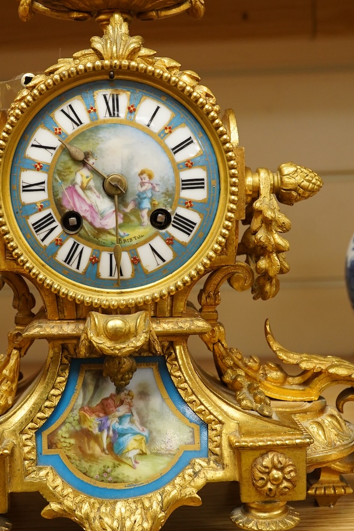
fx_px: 841
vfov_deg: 35.0
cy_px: 250
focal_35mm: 57
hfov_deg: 23.7
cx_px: 141
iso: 2000
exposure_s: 1/125
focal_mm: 30
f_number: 9
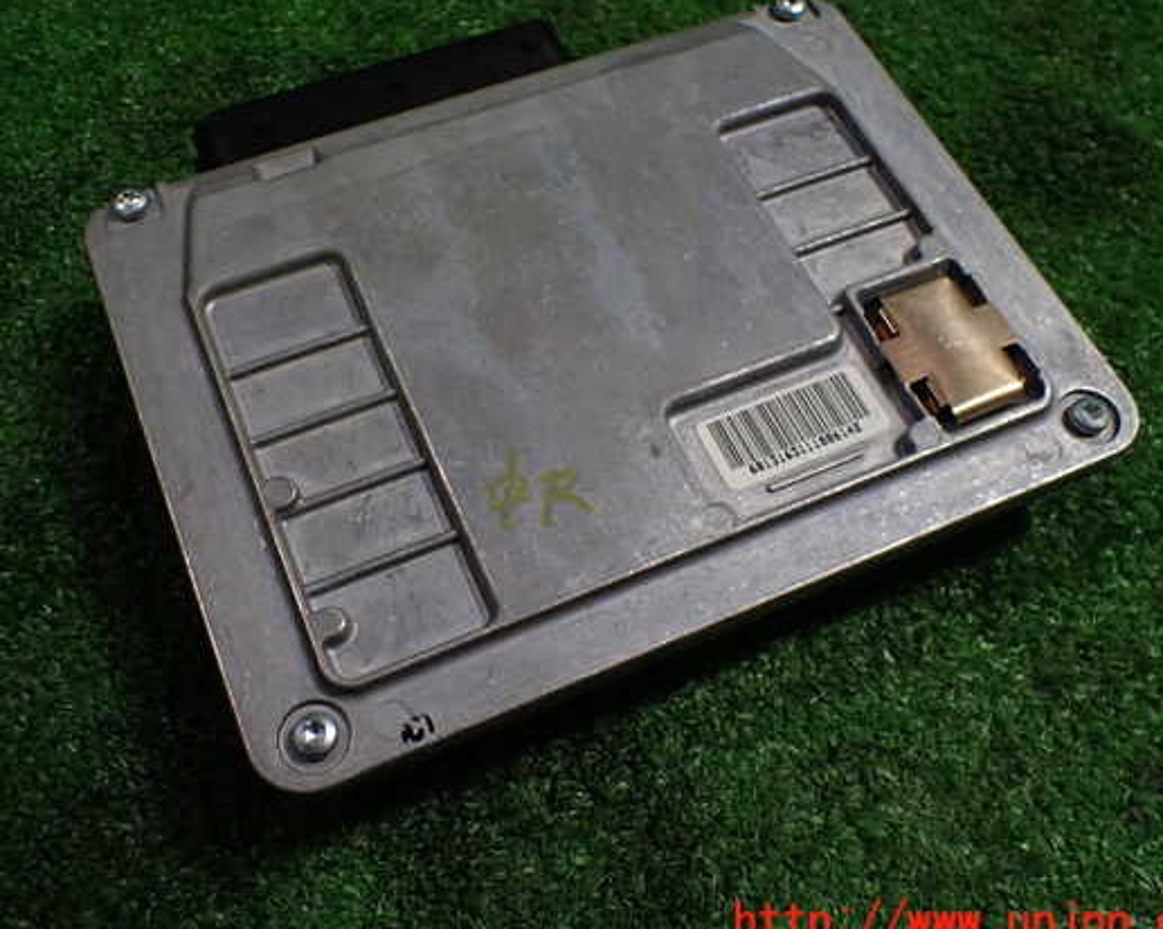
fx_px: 1170
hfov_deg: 52.9
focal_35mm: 34
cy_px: 445
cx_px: 567
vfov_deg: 43.3
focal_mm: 5.4
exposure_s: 1/125
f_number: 2.3
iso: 320
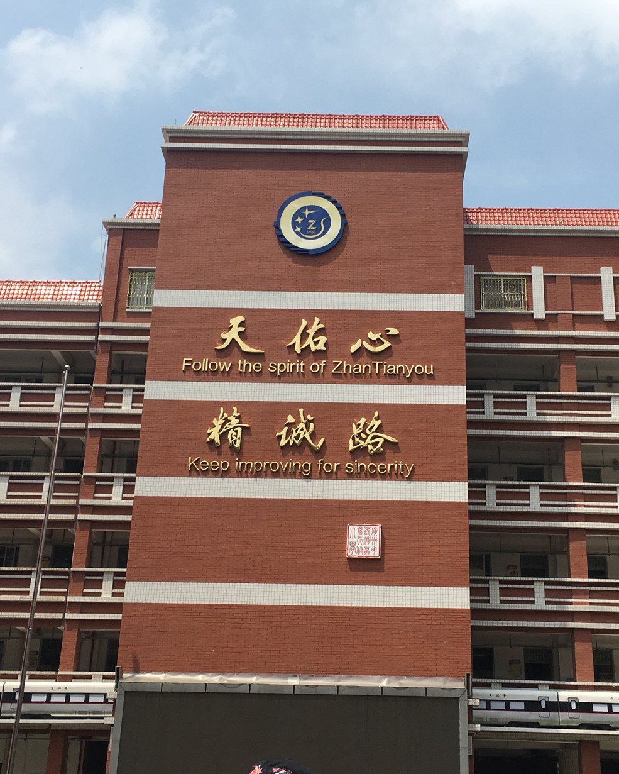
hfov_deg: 32.7
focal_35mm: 46
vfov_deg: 40.3
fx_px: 1053
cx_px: 358
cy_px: 392
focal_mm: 4.15
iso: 25
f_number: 2.2
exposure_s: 1/2331
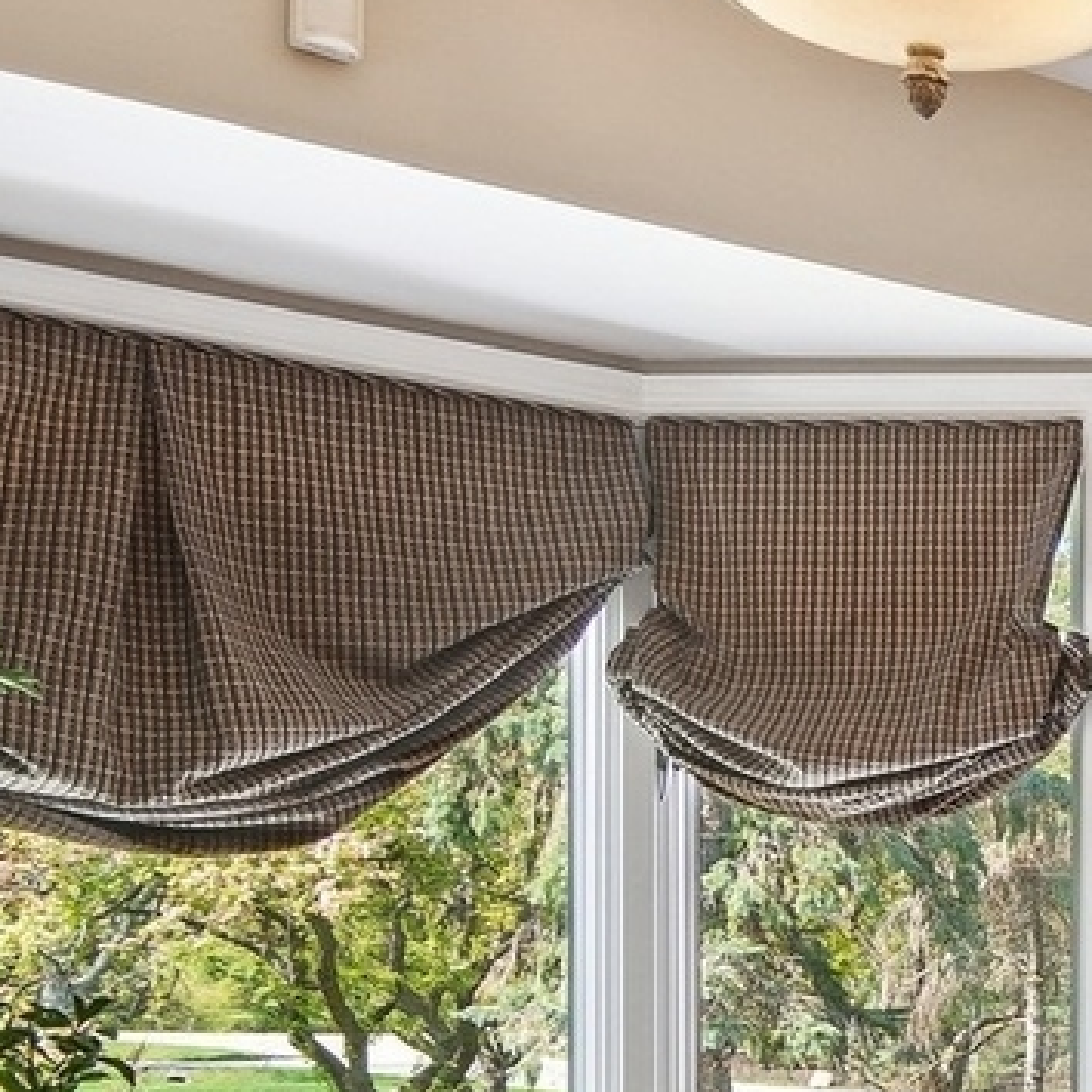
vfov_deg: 23.8
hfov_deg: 20.4
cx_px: 1727
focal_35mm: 70
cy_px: 1040
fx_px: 2498
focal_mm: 12
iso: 200
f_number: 8
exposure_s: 1/40
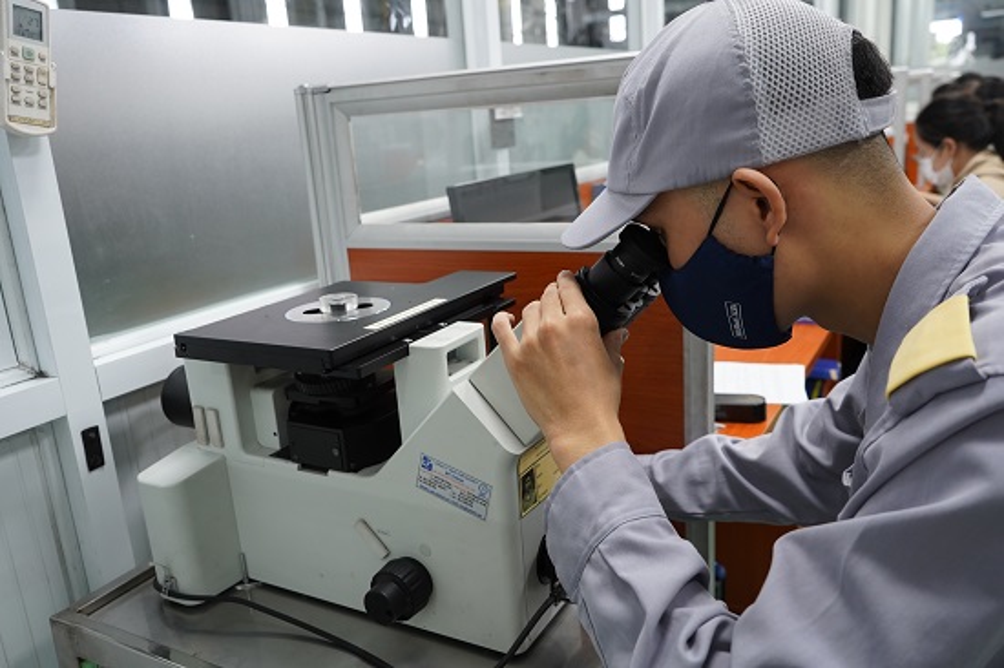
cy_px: 334
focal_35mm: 29
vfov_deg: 44.9
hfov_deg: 63.7
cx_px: 502
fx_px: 808
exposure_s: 1/30
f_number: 5.6
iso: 800
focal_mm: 29
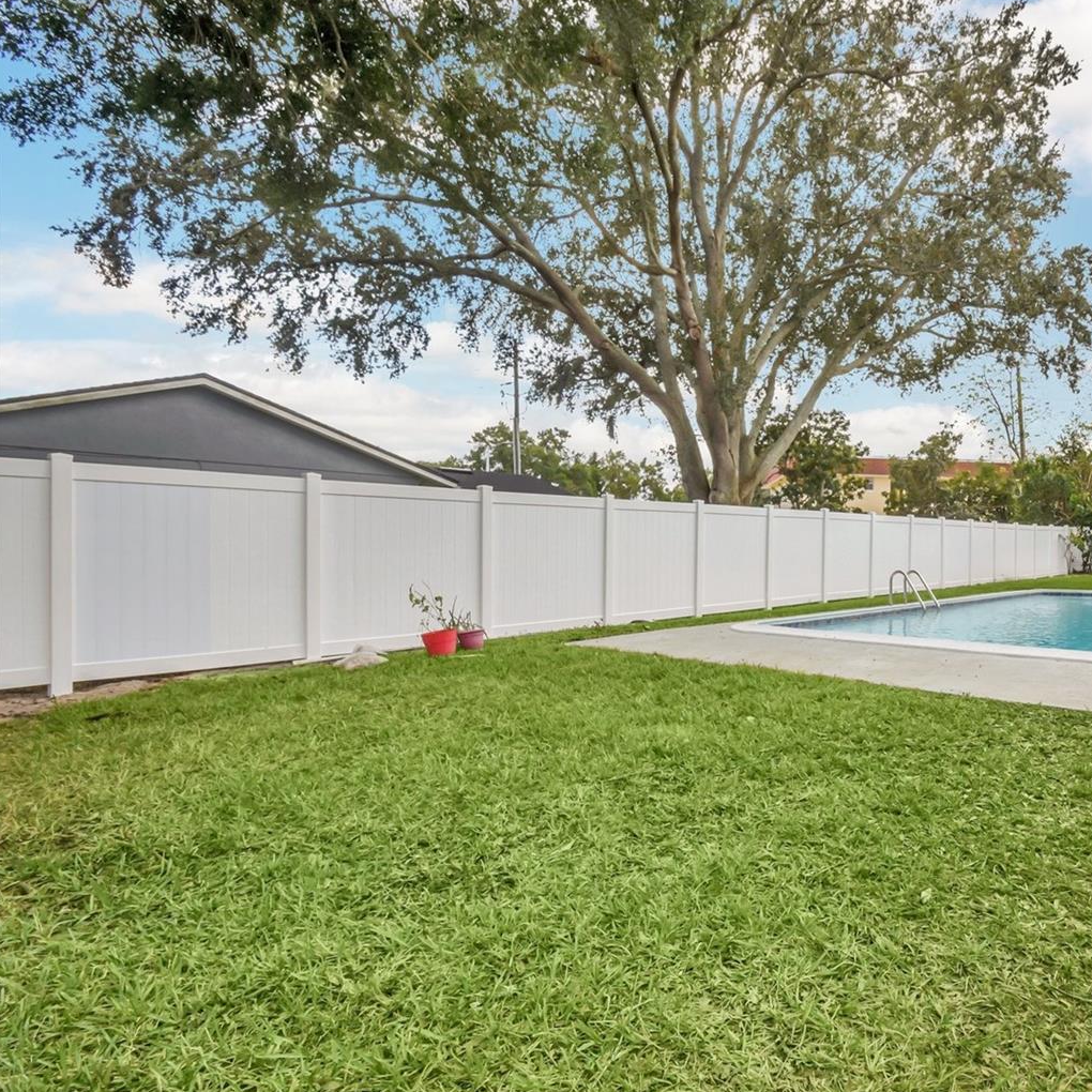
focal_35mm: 20
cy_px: 553
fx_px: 714
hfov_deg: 68.7
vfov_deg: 74.8
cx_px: 851
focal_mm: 10
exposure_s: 1/50
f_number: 11
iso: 125
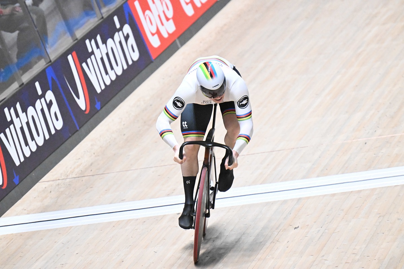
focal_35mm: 400
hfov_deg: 5.2
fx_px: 4489
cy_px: 134
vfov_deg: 3.4
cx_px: 202
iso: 25600
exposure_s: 1/2000
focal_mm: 400
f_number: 5.6
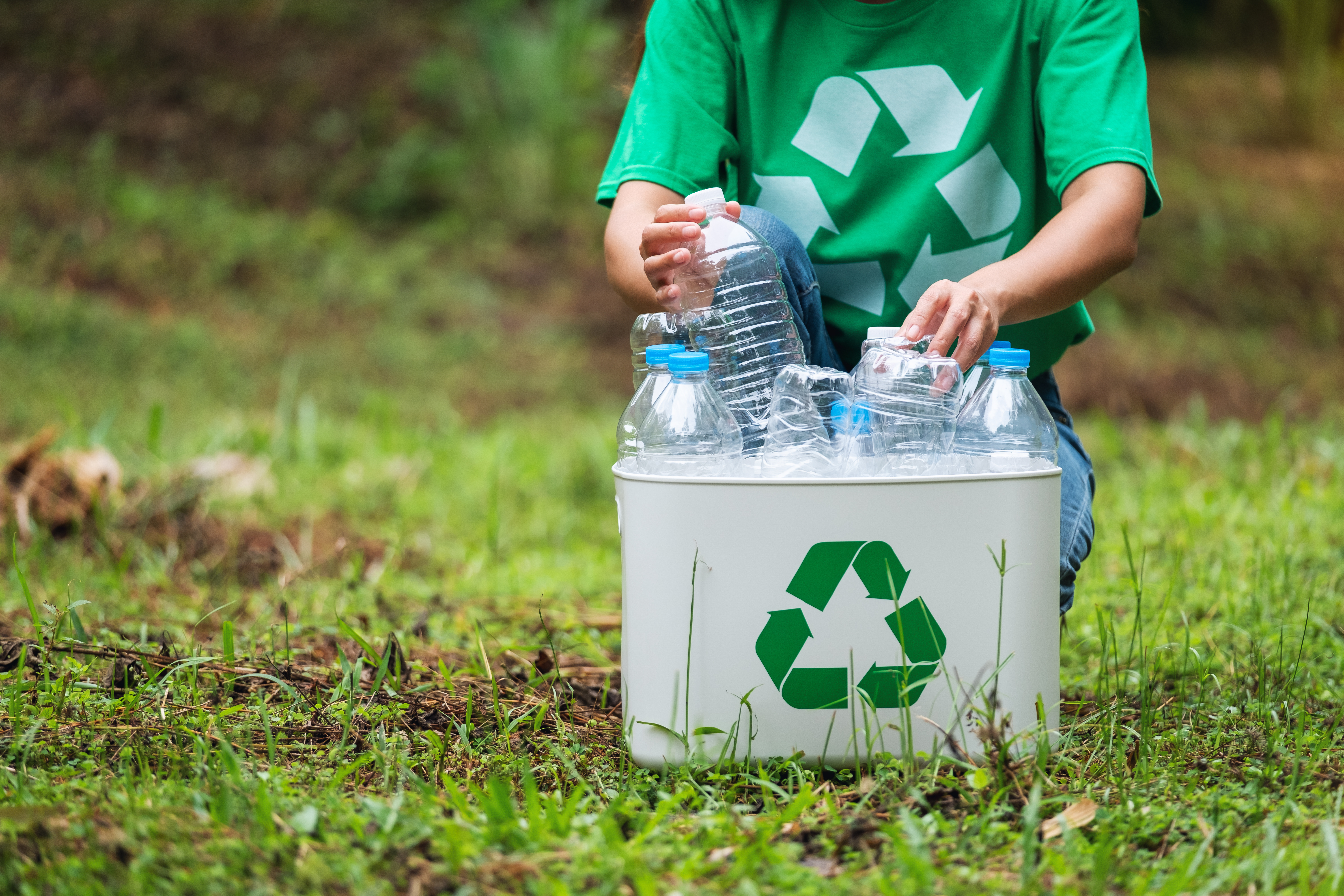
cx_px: 672
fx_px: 7839
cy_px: 448
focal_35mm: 210
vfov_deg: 6.5
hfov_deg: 9.8
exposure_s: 1/640
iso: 200
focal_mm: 140
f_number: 2.8
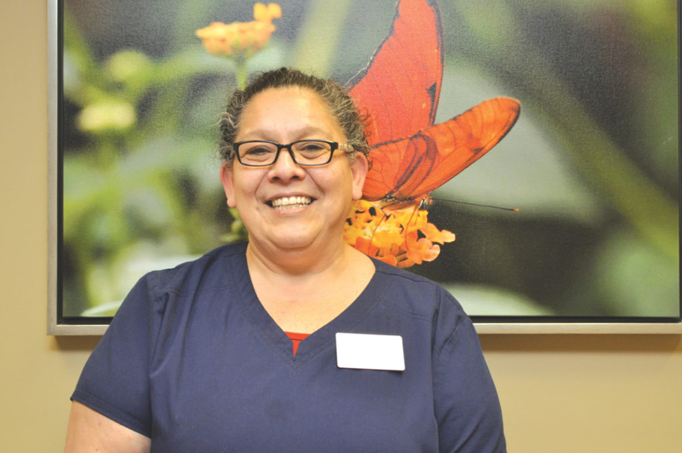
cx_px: 341
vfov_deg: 19.7
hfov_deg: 29.3
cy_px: 226
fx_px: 1305
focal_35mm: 69
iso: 800
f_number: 5.3
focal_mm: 46
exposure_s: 1/60
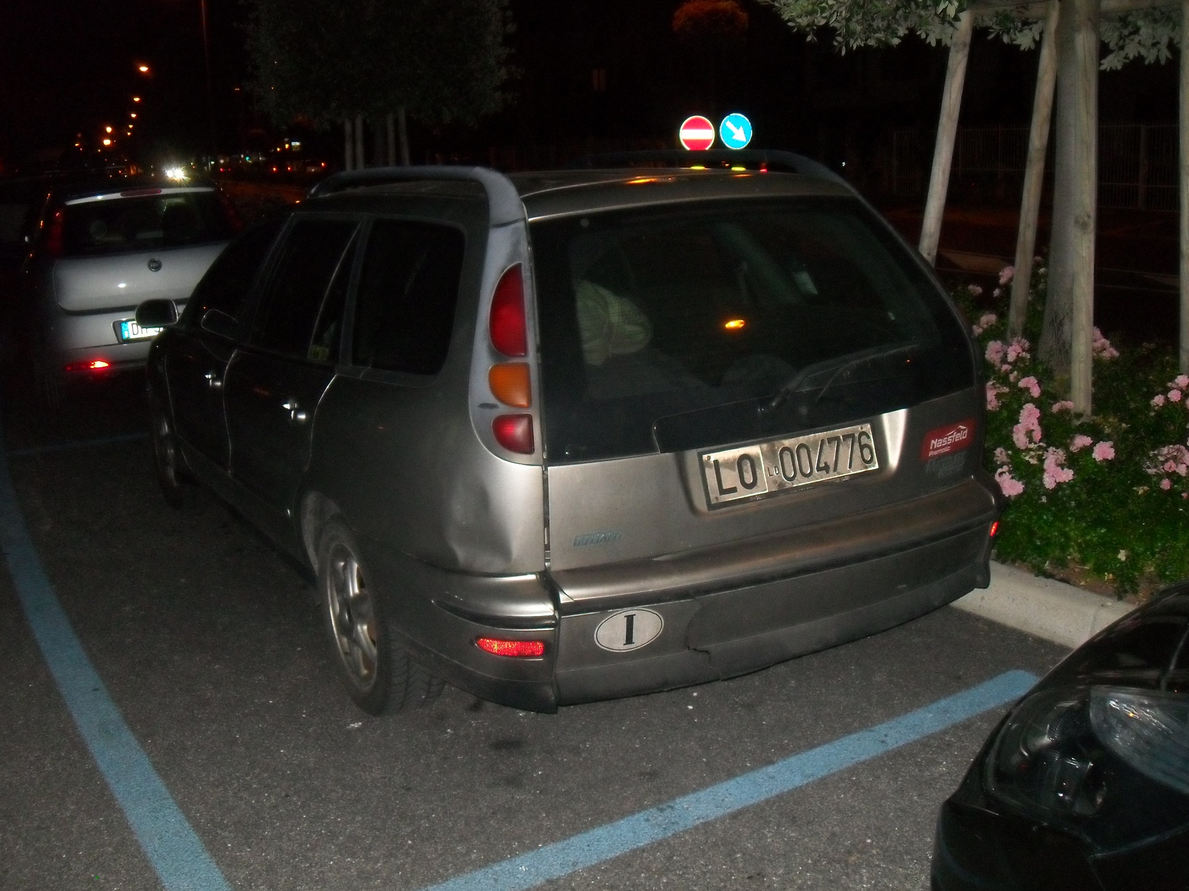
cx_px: 587
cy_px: 442
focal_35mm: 36
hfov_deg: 51.4
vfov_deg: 39.7
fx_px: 1237
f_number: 2.8
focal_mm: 6.2
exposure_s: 1/45
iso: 400
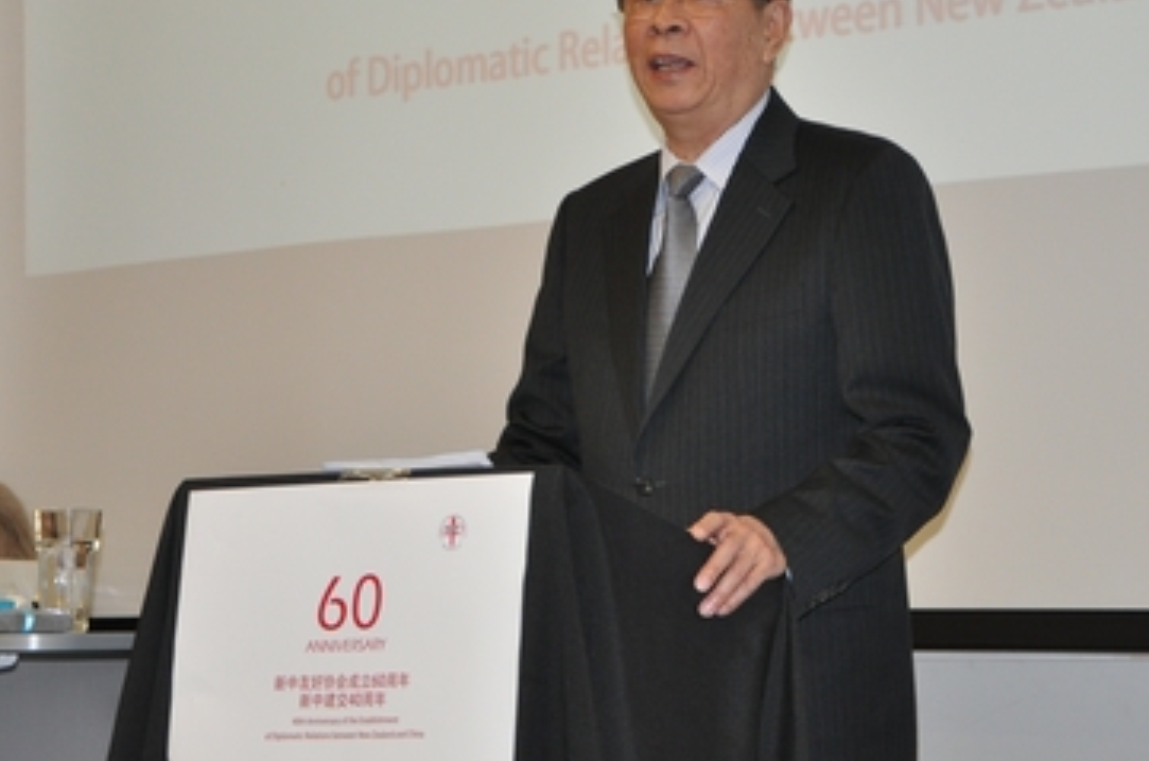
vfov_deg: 11.4
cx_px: 729
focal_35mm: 119
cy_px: 175
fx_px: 3790
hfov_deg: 17.2
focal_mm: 50
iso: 800
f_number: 5
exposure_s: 1/60
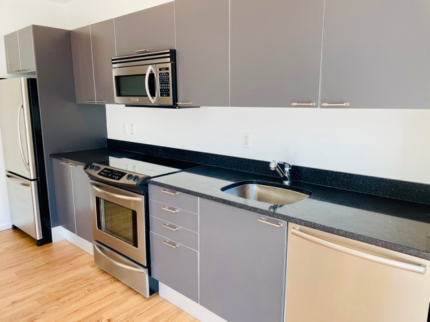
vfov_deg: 53.1
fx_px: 323
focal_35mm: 26
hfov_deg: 67.3
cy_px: 161
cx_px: 215
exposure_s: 1/120
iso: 32
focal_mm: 4.2
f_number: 1.6
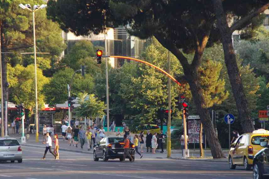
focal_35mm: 271
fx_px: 2022
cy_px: 103
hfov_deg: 7.6
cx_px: 142
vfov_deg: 5.1
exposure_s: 1/200
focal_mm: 155
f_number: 8
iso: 3200
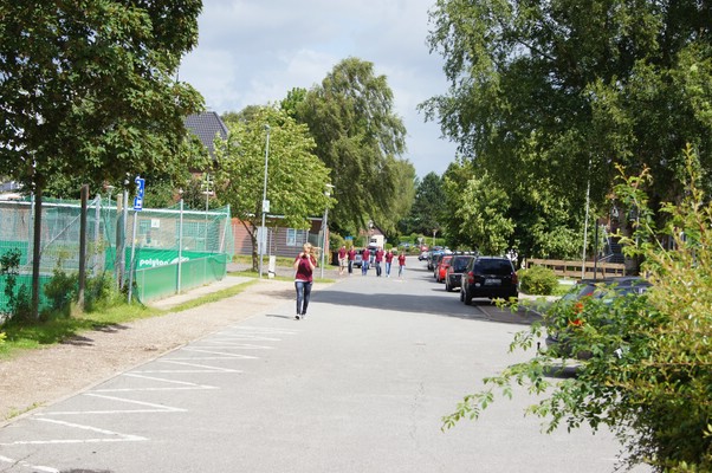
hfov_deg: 33.4
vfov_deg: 22.6
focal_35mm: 60
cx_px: 356
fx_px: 1185
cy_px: 236
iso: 100
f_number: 11
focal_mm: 40
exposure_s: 1/100
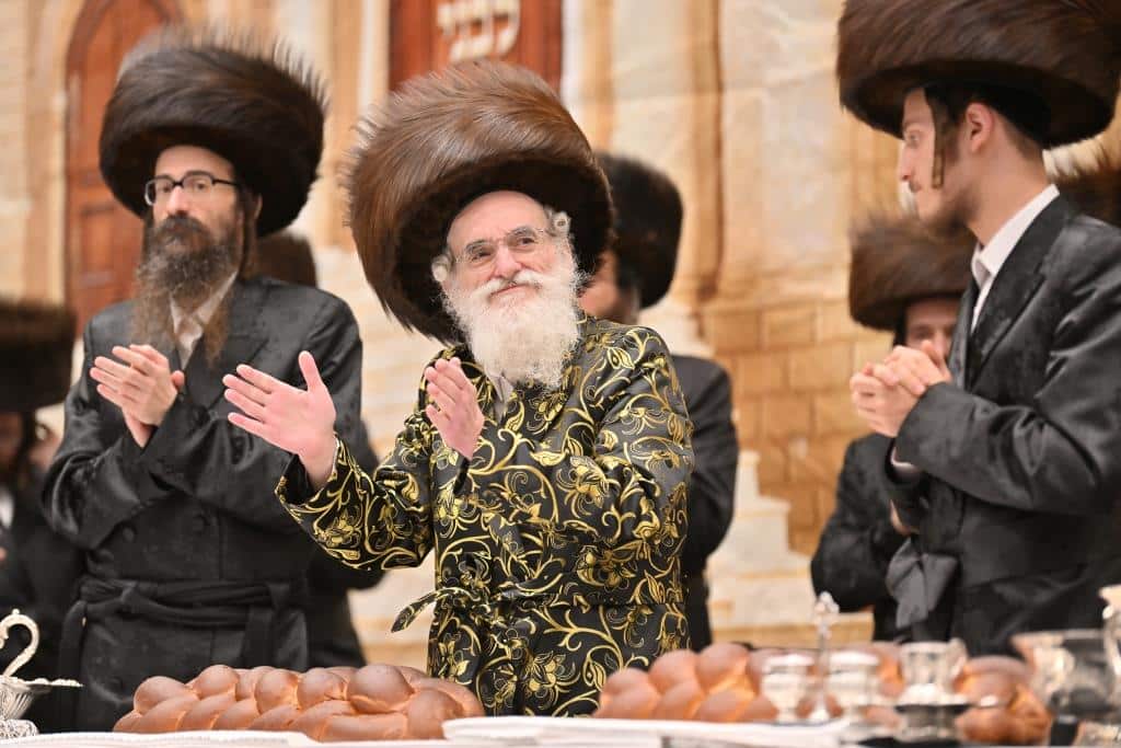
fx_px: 5138
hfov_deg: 12.5
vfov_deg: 8.3
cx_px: 560
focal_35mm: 165
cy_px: 374
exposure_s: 1/640
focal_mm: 165
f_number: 2.8
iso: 640
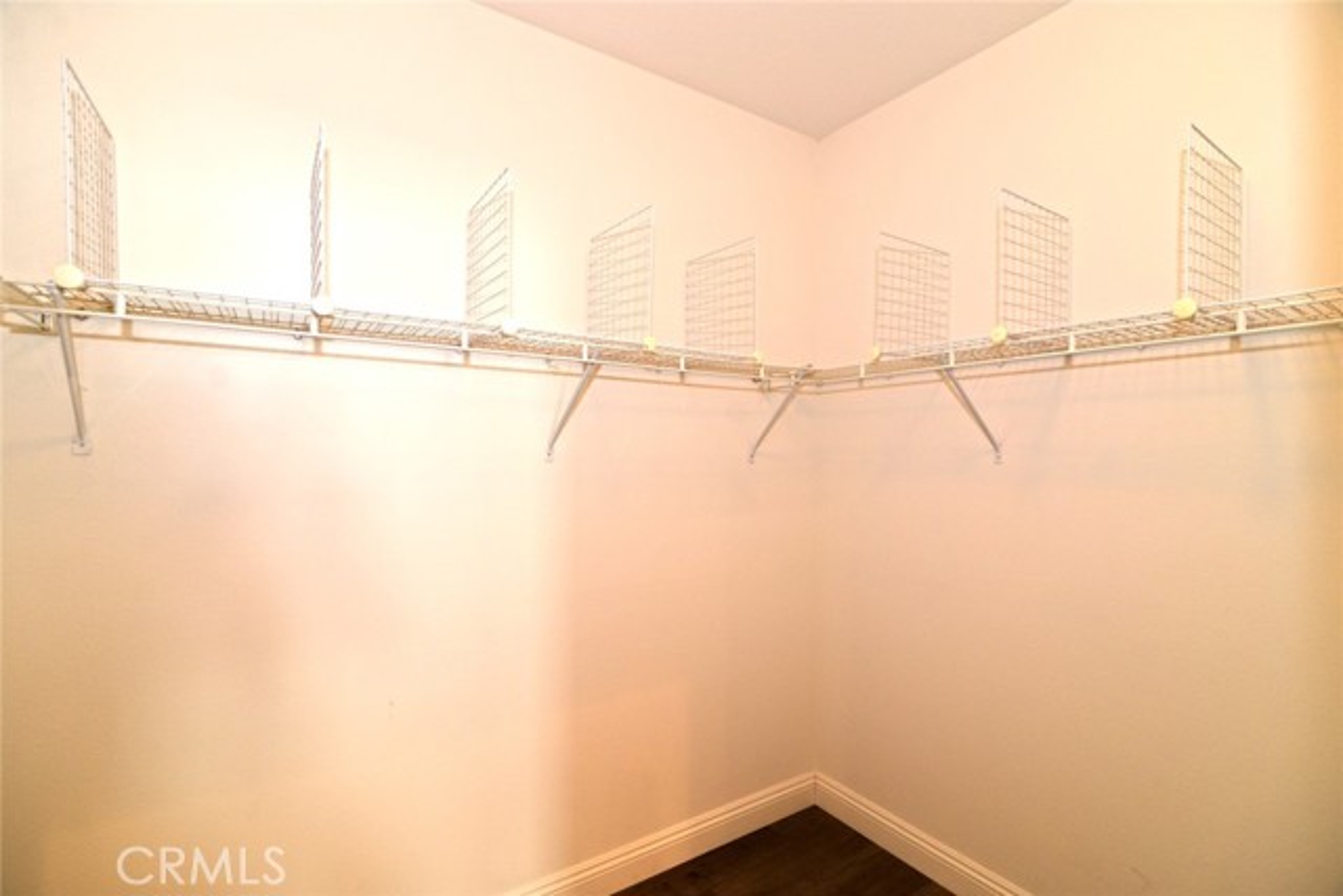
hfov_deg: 96.7
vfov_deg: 73.8
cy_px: 448
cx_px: 672
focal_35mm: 16
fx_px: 597
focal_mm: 16
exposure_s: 1/60
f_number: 4
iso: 560
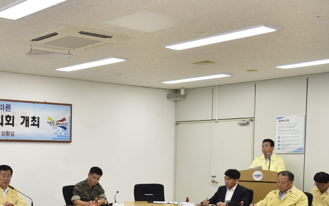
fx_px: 511
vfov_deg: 22.3
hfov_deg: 33.0
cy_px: 178
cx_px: 8
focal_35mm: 57
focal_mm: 28
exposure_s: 1/125
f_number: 4.5
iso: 800
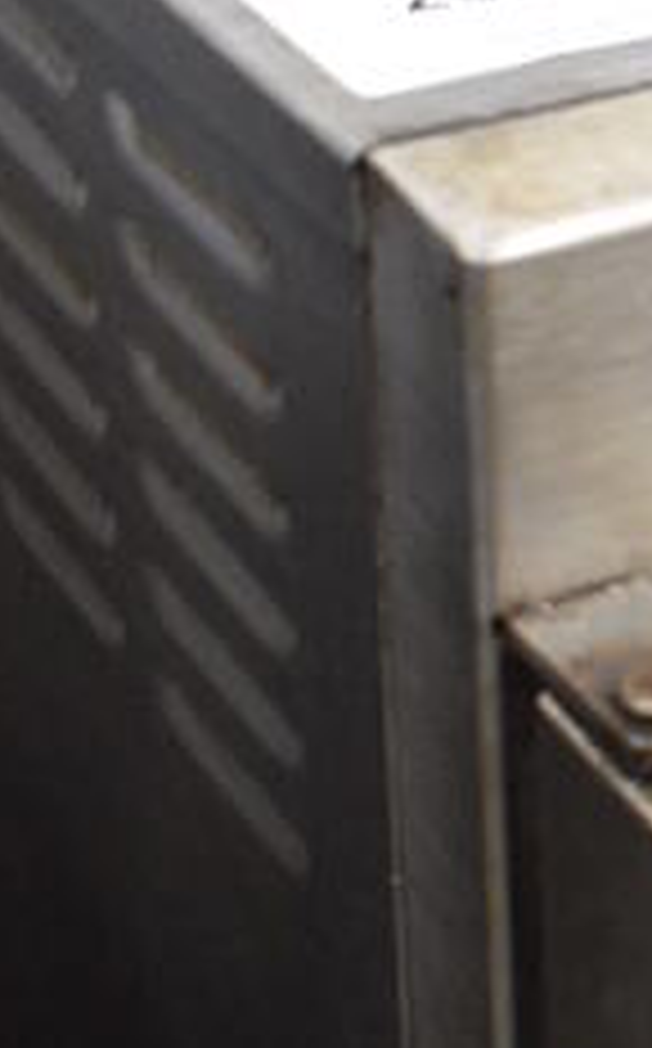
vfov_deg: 19.3
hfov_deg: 11.4
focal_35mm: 108
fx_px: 3080
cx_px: 1102
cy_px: 569
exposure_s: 1/125
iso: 2000
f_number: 3.5
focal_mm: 18
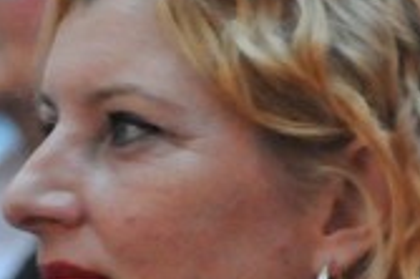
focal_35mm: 1491
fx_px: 17380
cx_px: -146
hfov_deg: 1.4
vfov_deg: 0.9
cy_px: 495
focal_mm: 155
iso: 3200
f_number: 4.8
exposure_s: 1/60
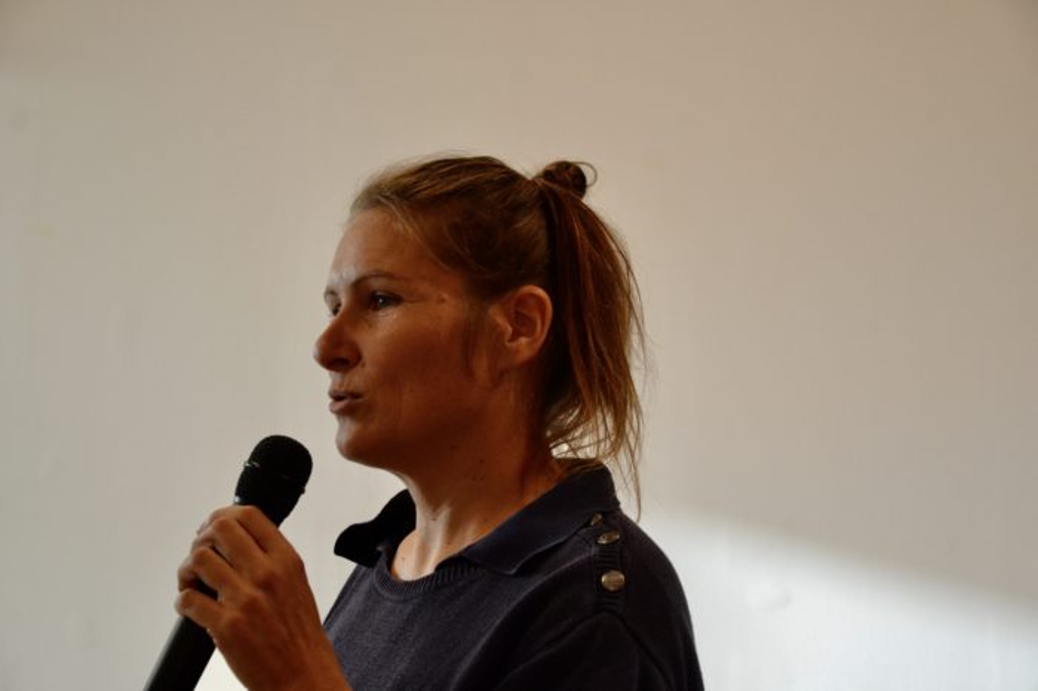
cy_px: 346
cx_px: 519
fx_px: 2680
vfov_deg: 14.7
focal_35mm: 93
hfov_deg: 21.9
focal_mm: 62
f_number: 5.3
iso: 1250
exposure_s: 1/125
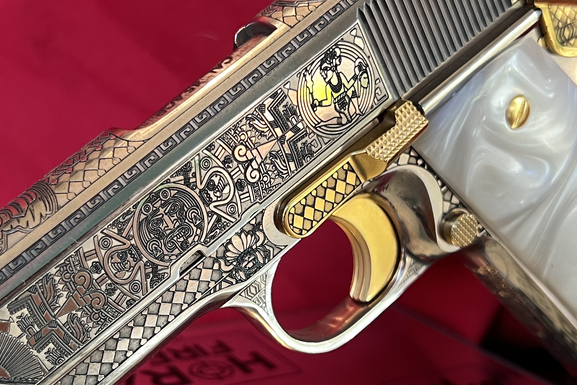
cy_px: 247
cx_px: 232
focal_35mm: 61
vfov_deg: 22.2
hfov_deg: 32.8
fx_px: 978
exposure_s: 1/60
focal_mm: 5.7
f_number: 1.5
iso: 125
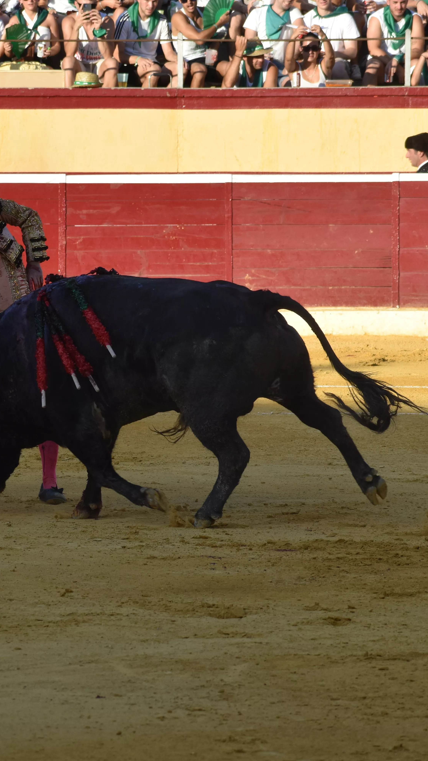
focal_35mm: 288
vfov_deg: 7.5
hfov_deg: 4.2
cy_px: 381
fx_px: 5812
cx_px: 18
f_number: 8
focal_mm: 122
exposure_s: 1/1000
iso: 400
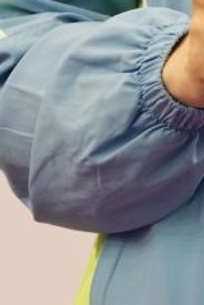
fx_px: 8597
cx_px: 373
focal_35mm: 1013
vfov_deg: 2.0
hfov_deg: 1.4
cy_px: -181
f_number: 2.8
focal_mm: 191
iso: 800
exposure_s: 1/250
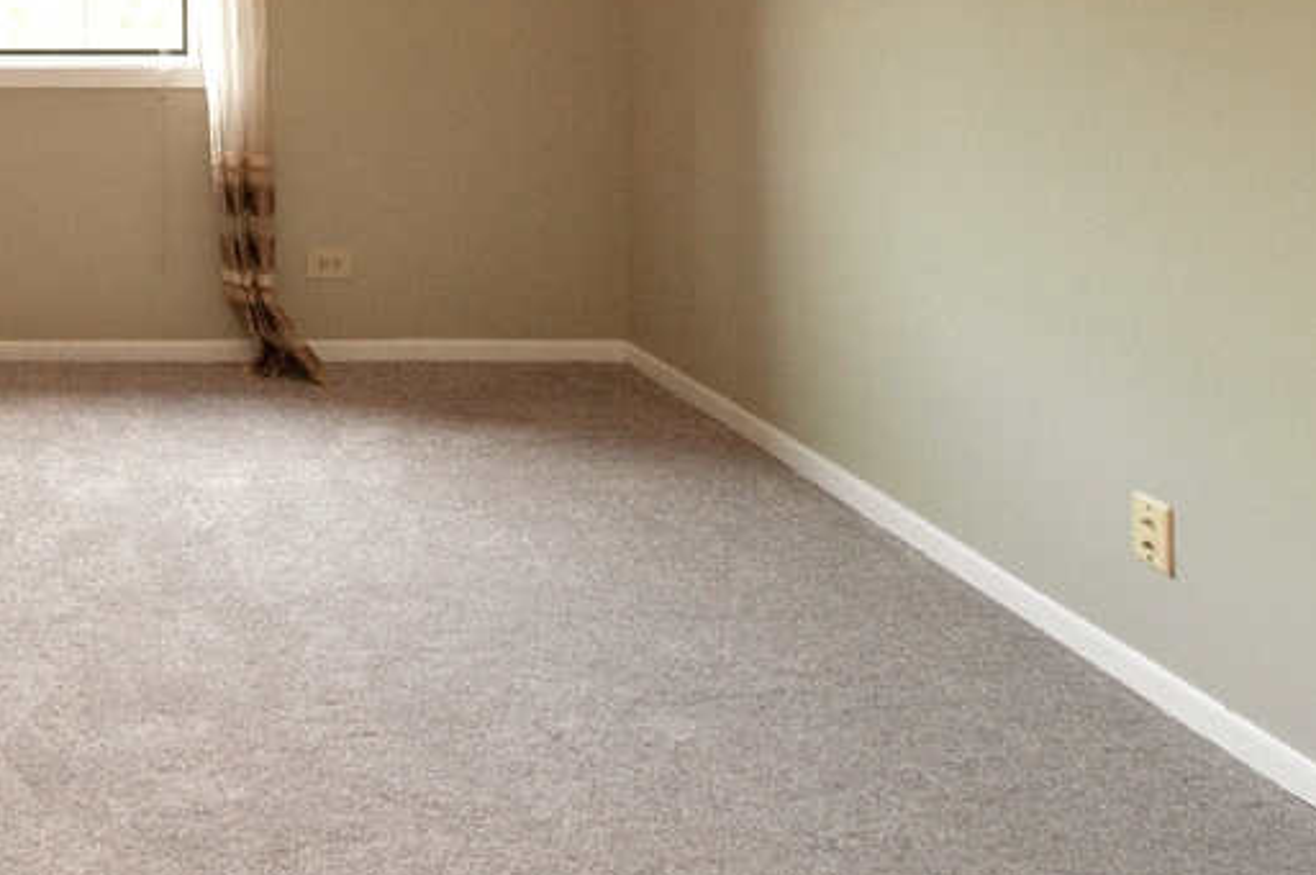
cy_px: -167
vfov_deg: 30.0
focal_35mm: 38
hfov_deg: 39.8
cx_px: -178
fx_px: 1388
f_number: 7.1
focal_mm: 12
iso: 200
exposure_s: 1/125
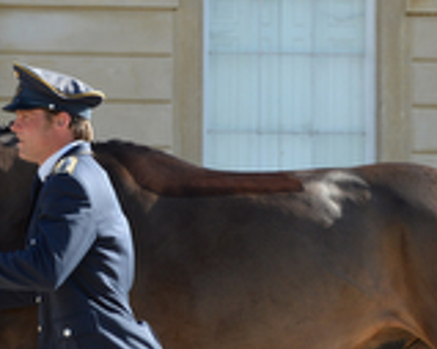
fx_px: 5325
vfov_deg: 3.8
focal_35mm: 412
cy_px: 228
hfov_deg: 4.7
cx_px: 323
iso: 800
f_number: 6.3
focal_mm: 116
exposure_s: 1/1000
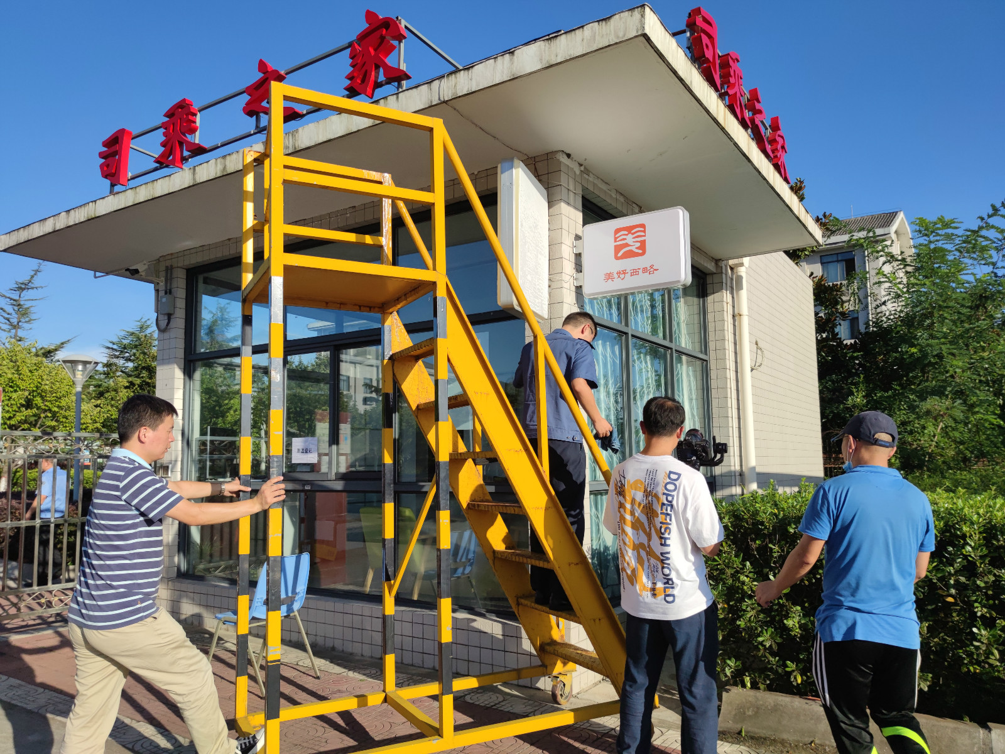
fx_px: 697
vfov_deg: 56.8
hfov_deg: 71.6
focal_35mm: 24
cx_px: 502
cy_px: 377
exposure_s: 1/2577
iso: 50
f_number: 1.69
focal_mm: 6.72
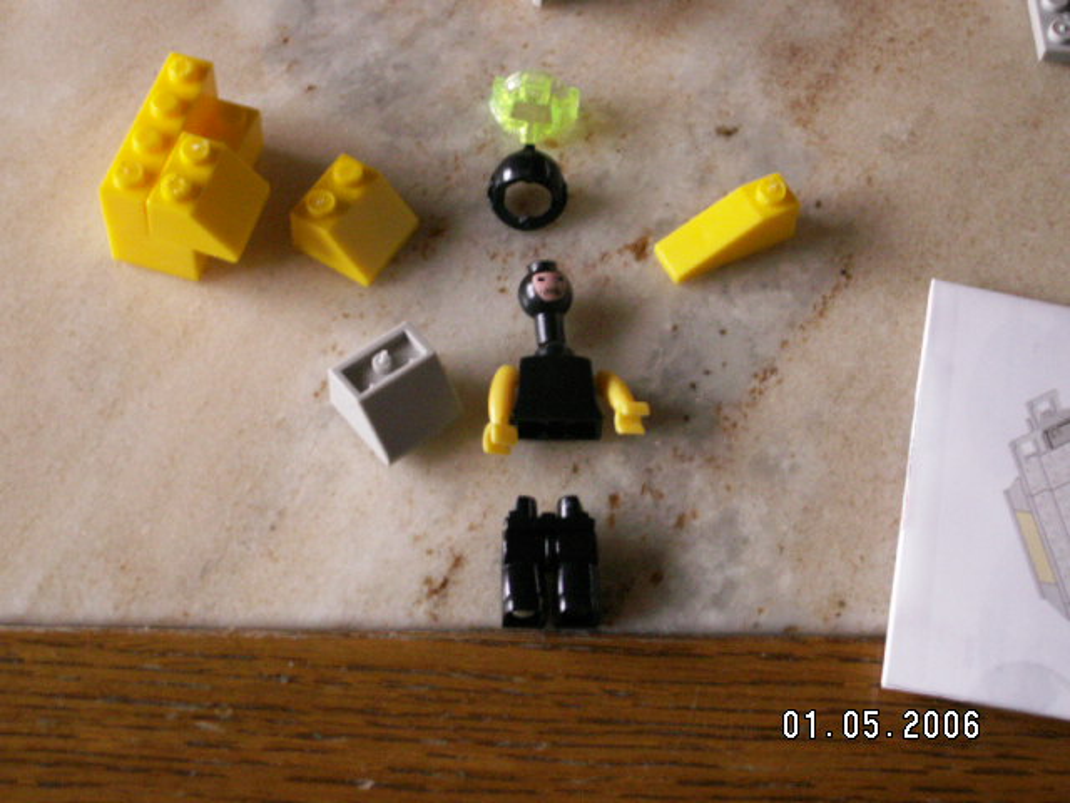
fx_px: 1916
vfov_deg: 23.7
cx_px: 535
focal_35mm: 62
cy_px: 402
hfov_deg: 31.2
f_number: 3.2
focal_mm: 10.28
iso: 160
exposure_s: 1/4
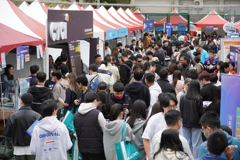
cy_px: 80
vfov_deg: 15.2
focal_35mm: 90
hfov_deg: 22.6
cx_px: 120
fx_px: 600
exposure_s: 1/100
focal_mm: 60
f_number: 5.6
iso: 160
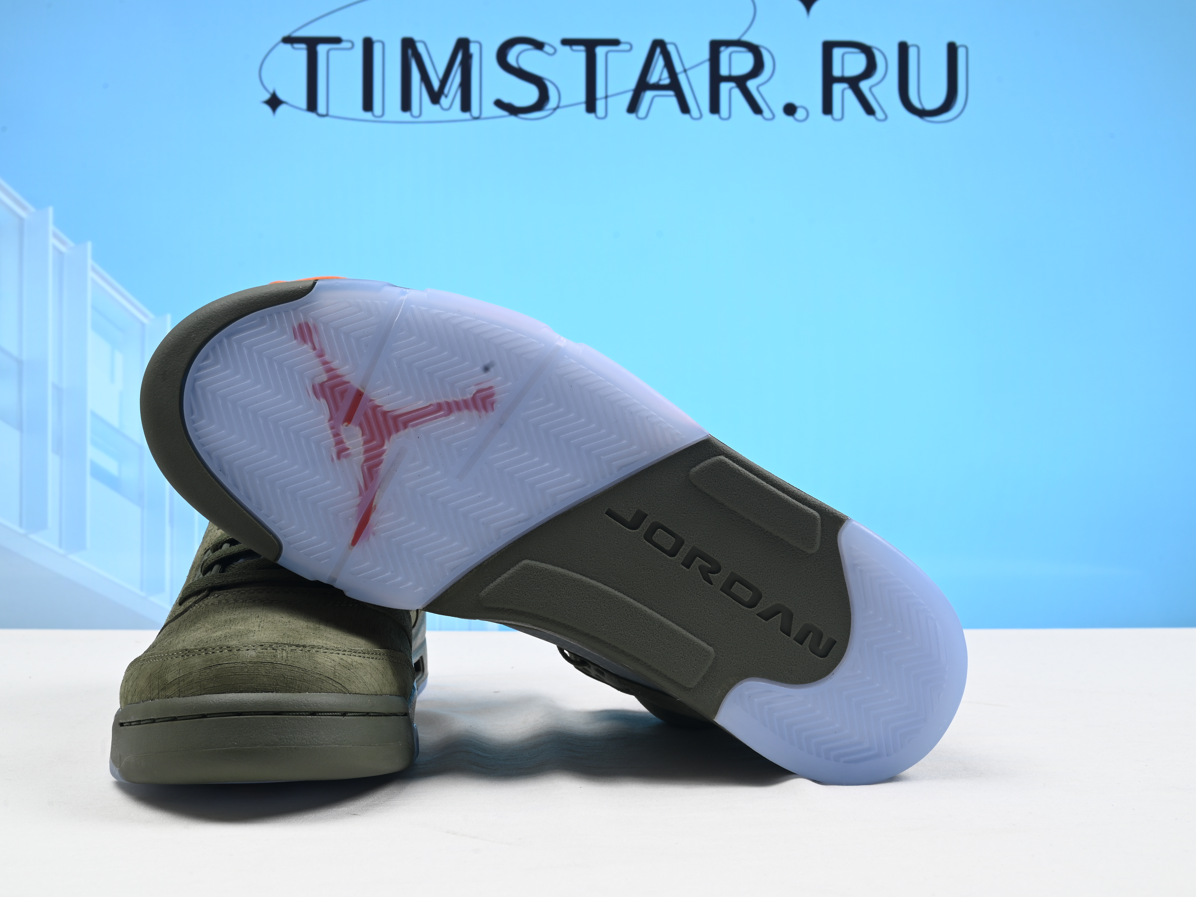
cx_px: 565
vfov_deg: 33.6
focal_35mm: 43
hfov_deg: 43.8
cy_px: 448
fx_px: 1486
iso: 100
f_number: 16
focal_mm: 39
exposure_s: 1/2
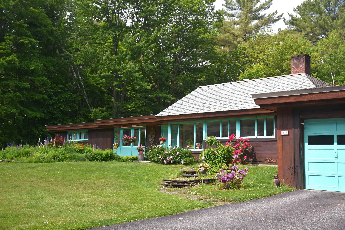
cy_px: 115
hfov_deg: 43.6
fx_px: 431
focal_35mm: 45
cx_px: 172
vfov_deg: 29.9
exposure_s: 1/250
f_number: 4
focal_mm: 30
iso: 110
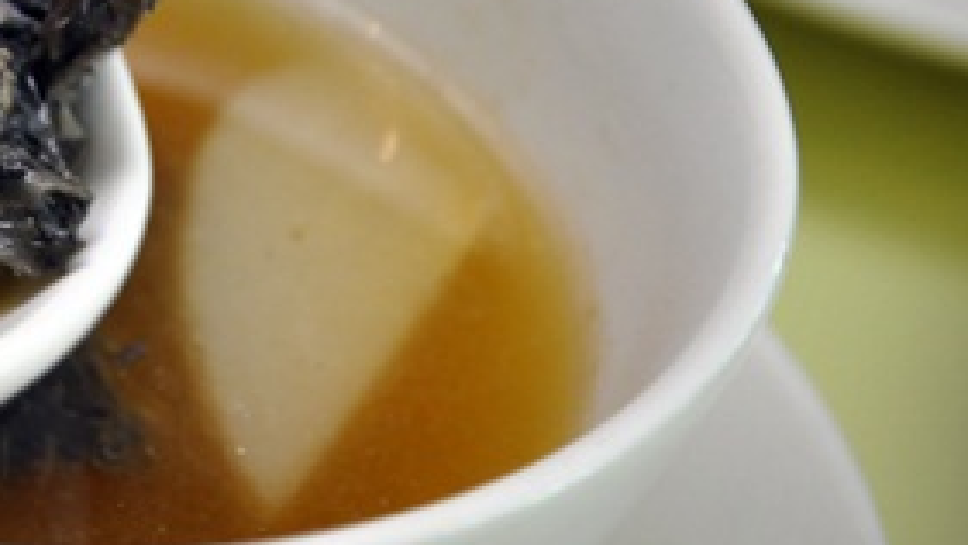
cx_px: -114
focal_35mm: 308
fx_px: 7910
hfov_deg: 7.0
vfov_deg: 3.9
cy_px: 31
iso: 800
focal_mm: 85
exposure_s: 1/60
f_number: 5.6
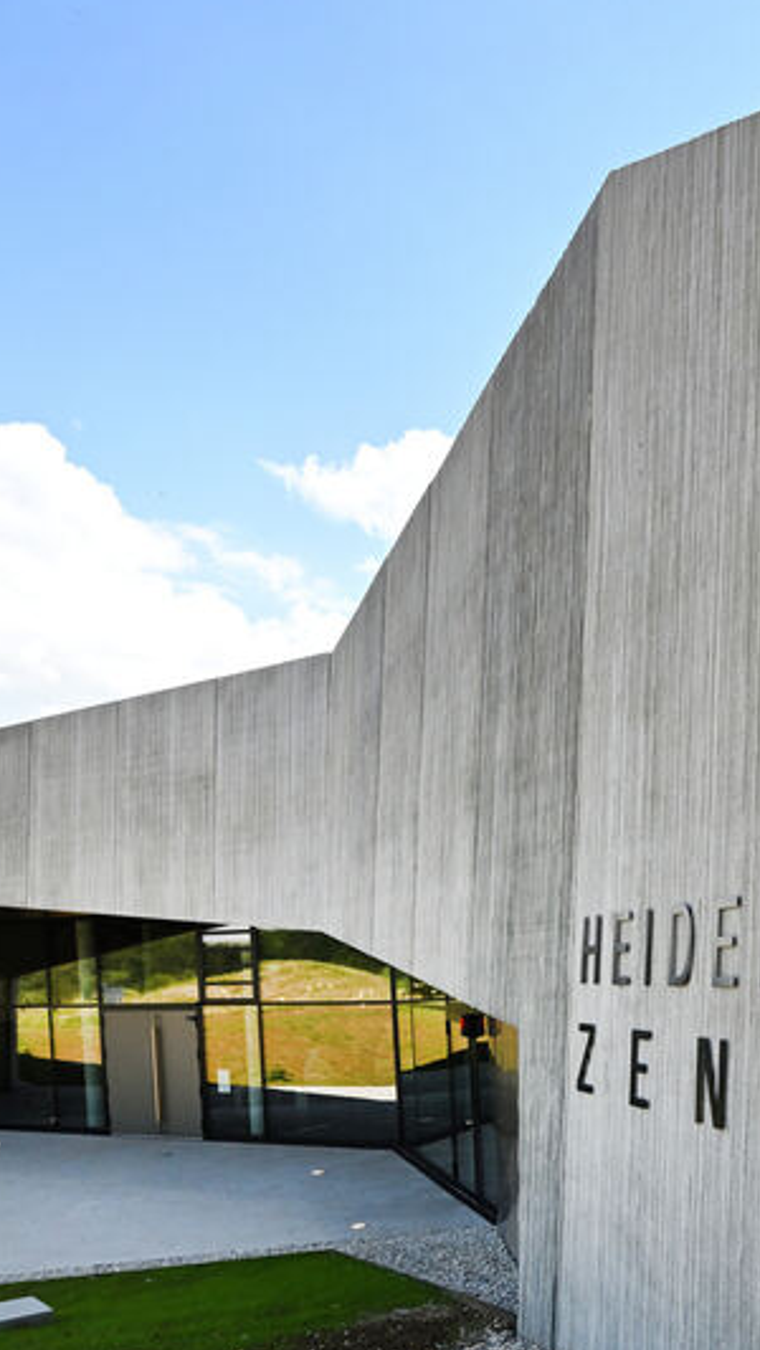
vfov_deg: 57.4
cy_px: 957
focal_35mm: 33
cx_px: 831
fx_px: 1182
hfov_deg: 31.7
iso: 500
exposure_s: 1/1250
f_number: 6.3
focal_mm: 14
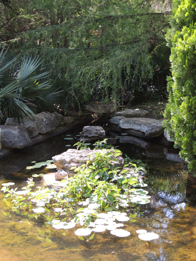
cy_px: 130
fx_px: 415
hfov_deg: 26.6
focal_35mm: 55
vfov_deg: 34.9
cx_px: 98
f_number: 3.7
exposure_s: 1/60
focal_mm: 9.8
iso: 100
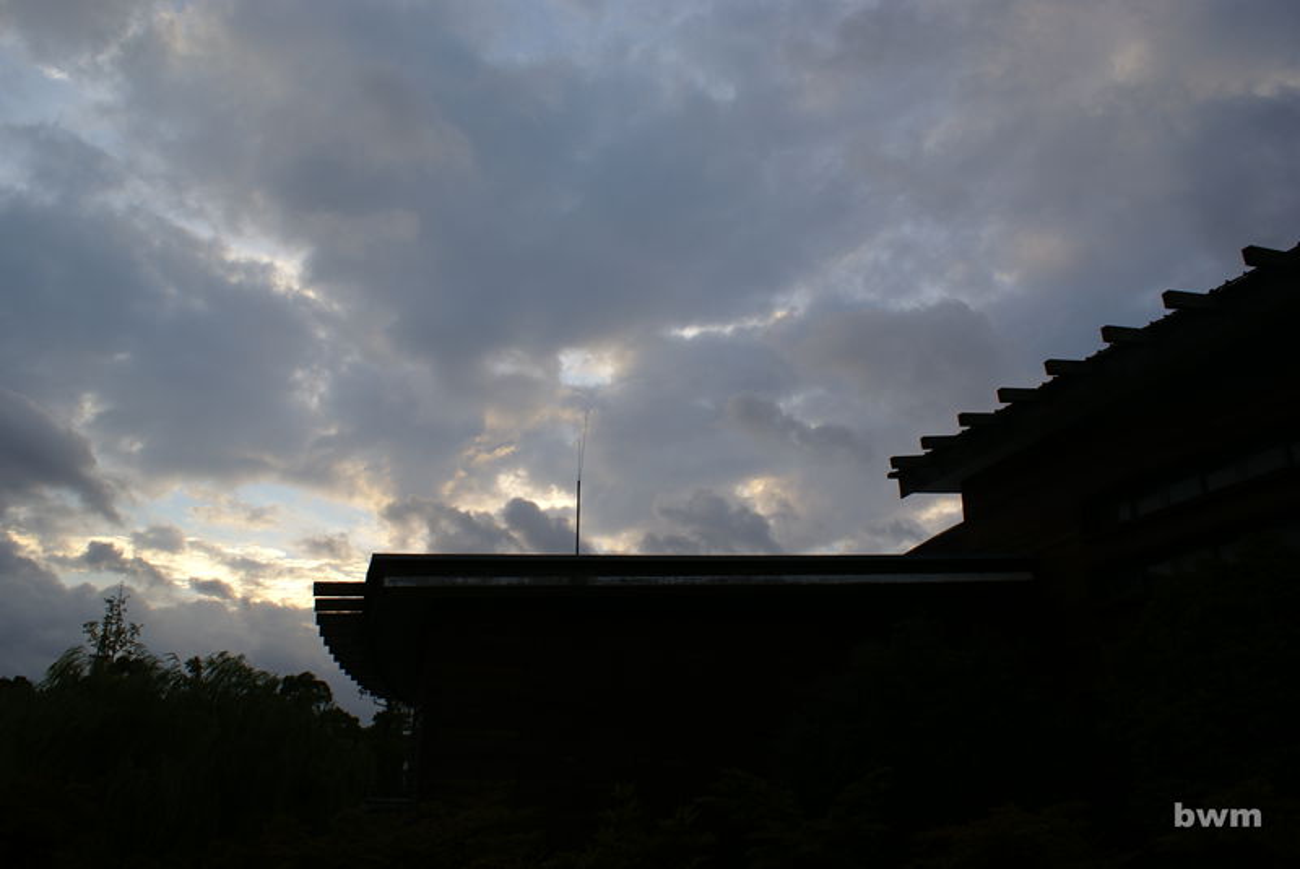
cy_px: 434
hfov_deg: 67.3
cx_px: 650
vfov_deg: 48.0
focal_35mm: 27
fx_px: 976
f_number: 8
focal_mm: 18
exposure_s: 1/60
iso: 100
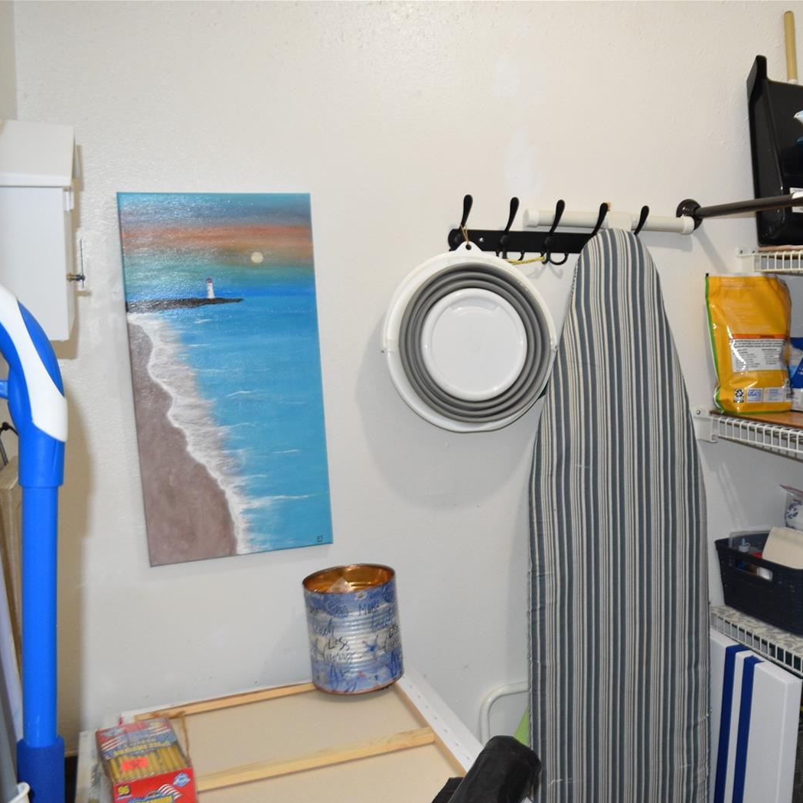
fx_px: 919
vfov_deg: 47.2
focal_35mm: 35
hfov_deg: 45.6
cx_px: 602
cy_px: 407
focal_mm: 18
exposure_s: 1/80
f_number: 4.5
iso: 800
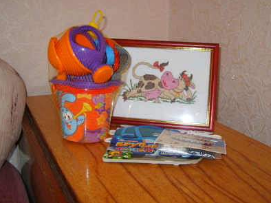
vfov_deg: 35.9
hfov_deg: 46.8
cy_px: 103
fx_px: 313
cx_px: 140
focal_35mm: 40
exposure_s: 1/30
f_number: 2.8
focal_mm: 7.4
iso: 100
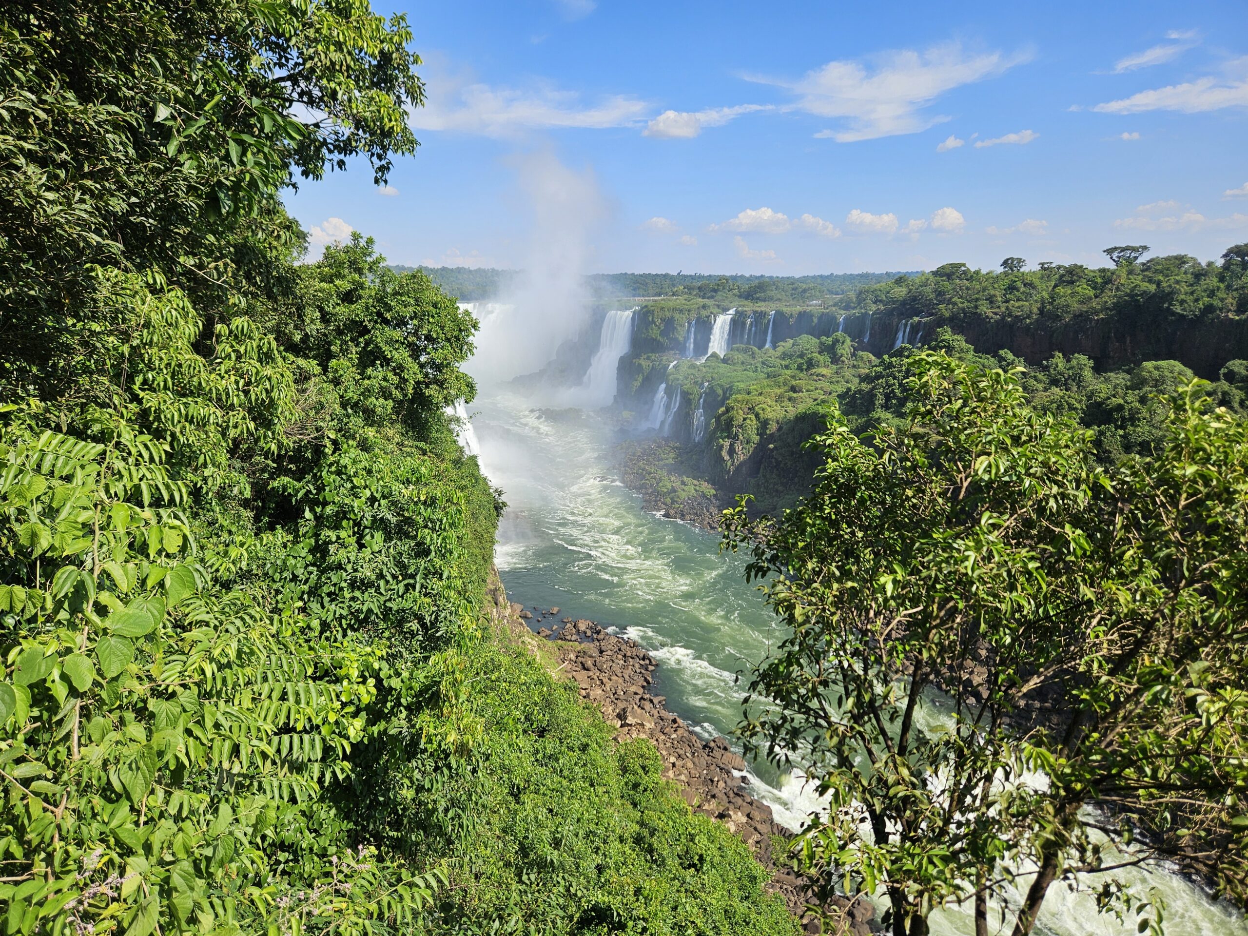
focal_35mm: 23
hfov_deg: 73.9
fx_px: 829
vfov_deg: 58.9
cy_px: 468
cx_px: 624
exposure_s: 1/2088
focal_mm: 5.4
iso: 25
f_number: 1.8
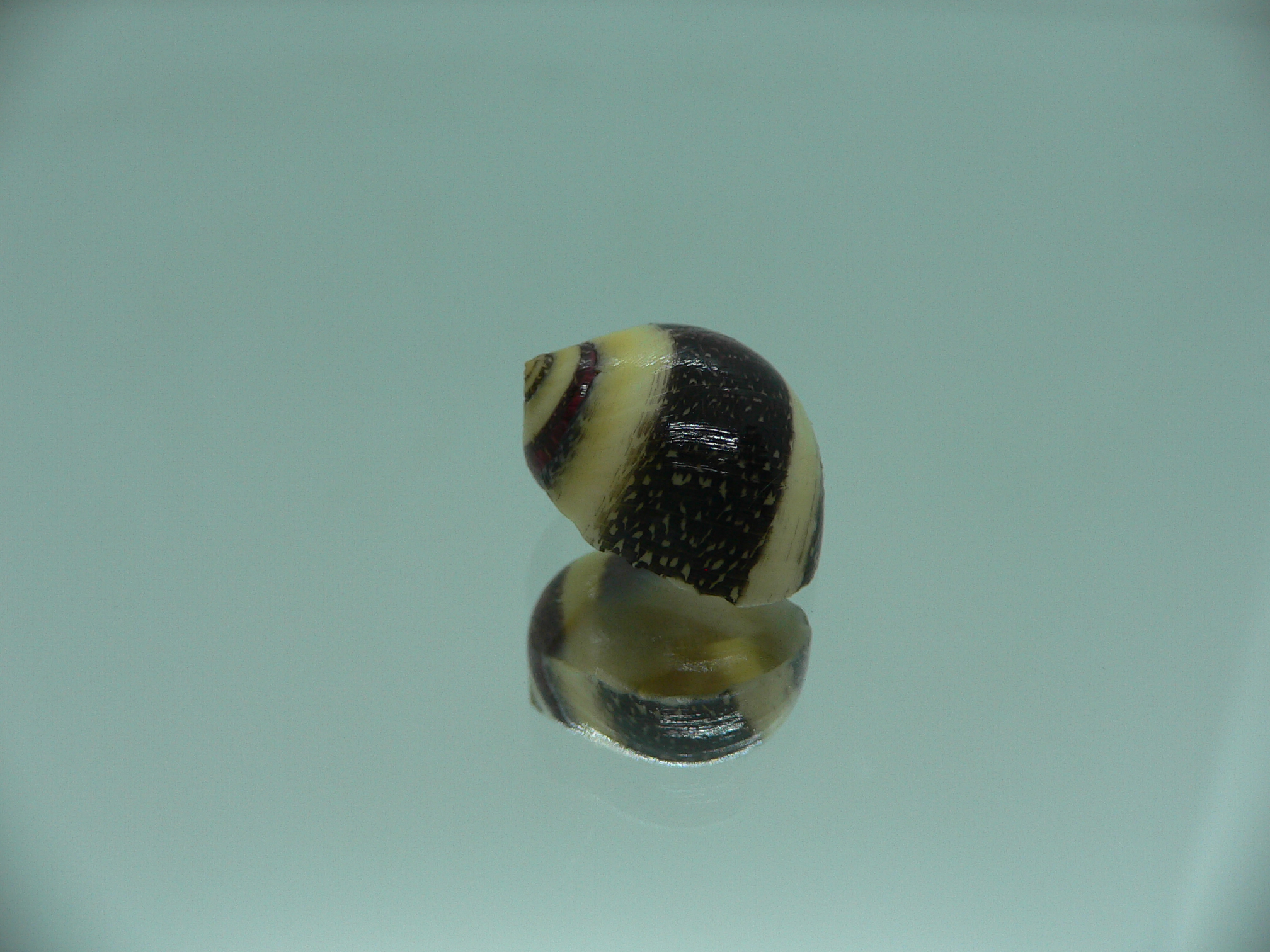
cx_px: 635
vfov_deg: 40.7
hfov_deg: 52.6
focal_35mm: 35
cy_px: 476
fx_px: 1284
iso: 80
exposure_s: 1/80
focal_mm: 4.6
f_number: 2.8
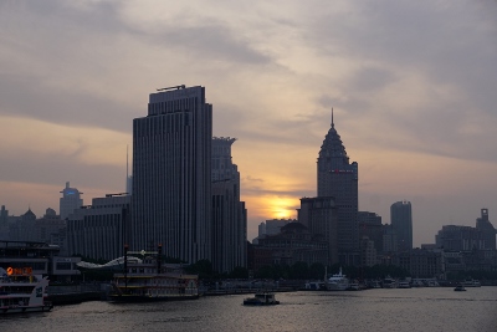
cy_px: 166
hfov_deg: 27.0
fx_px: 1036
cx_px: 248
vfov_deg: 18.2
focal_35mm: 75
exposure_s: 1/125
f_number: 8
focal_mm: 50
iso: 100
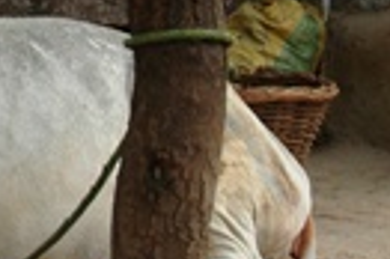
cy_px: -259
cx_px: -319
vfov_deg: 4.4
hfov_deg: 6.5
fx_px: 3332
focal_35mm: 308
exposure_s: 1/160
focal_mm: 42
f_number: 6.3
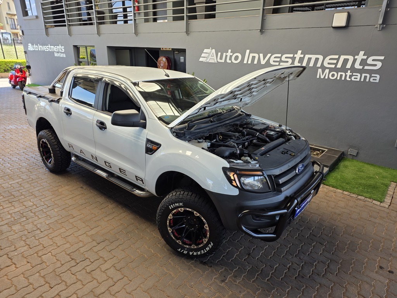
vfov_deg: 58.9
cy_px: 149
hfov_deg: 73.9
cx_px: 198
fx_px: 264
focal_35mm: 23
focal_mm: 6.25
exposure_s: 1/180
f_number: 1.7
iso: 40
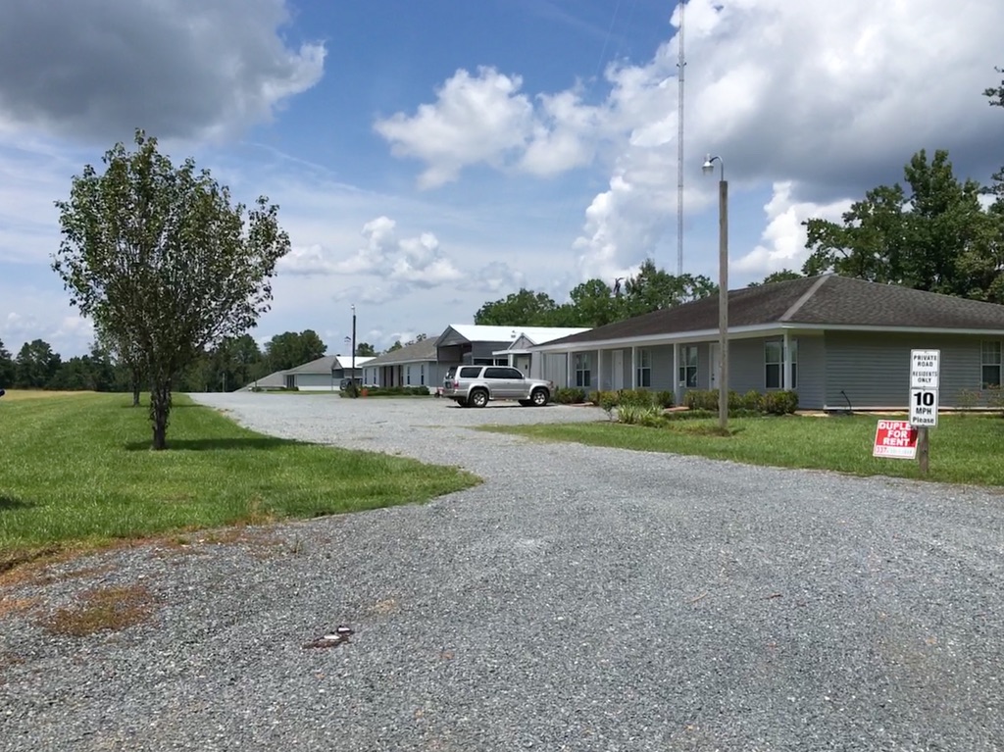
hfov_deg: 61.7
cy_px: 376
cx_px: 502
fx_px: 841
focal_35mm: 29
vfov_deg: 48.2
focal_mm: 4.15
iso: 25
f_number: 2.2
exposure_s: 1/2564
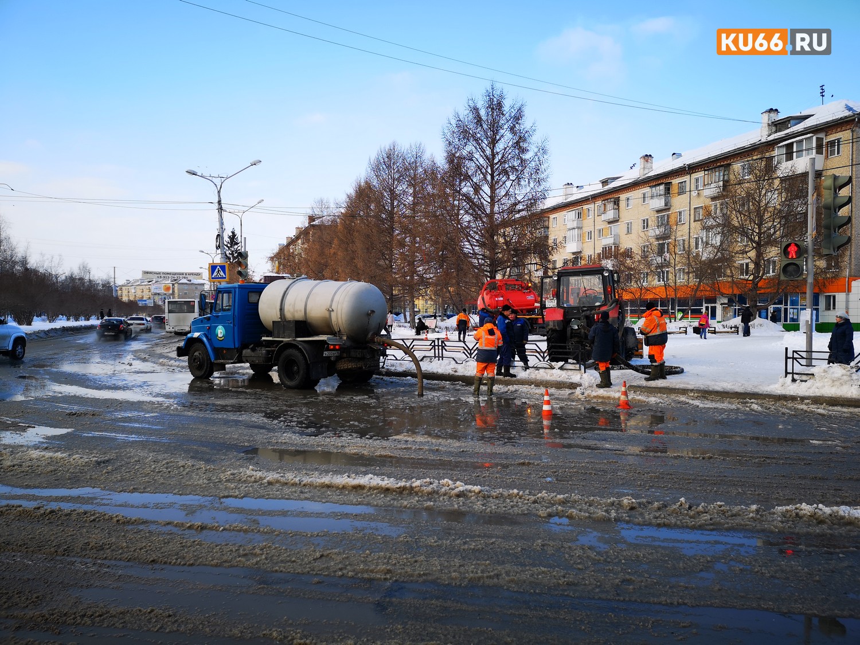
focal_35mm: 27
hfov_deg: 65.3
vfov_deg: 51.4
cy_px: 322
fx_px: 671
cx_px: 430
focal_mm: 3.95
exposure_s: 1/697
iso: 50
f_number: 1.8
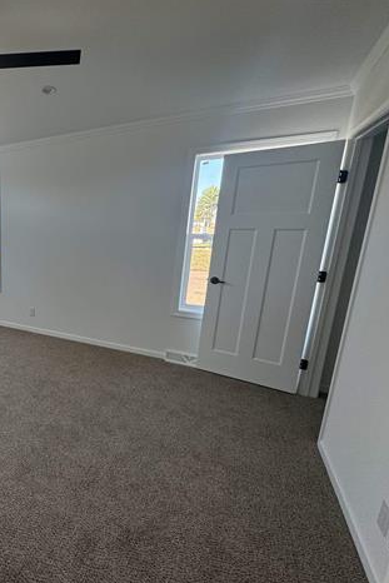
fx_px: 324
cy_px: 297
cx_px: 10
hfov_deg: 51.3
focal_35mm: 20
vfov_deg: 84.0
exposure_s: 1/99
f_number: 2.2
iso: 100
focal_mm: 2.22
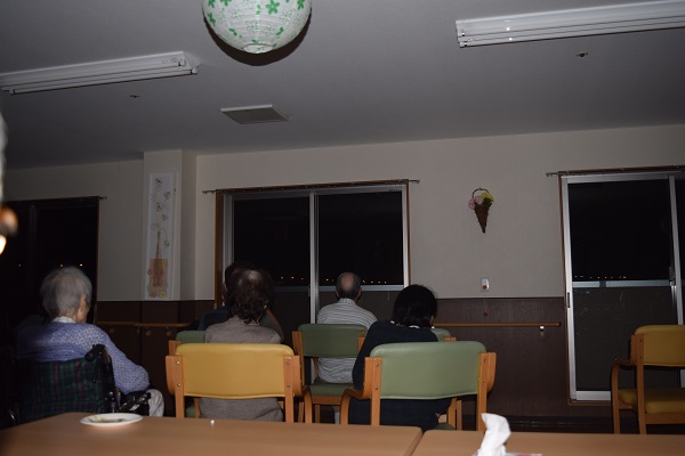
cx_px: 342
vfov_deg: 36.9
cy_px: 228
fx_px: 685
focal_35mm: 36
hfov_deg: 53.1
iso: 400
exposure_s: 1/60
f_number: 4
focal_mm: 24
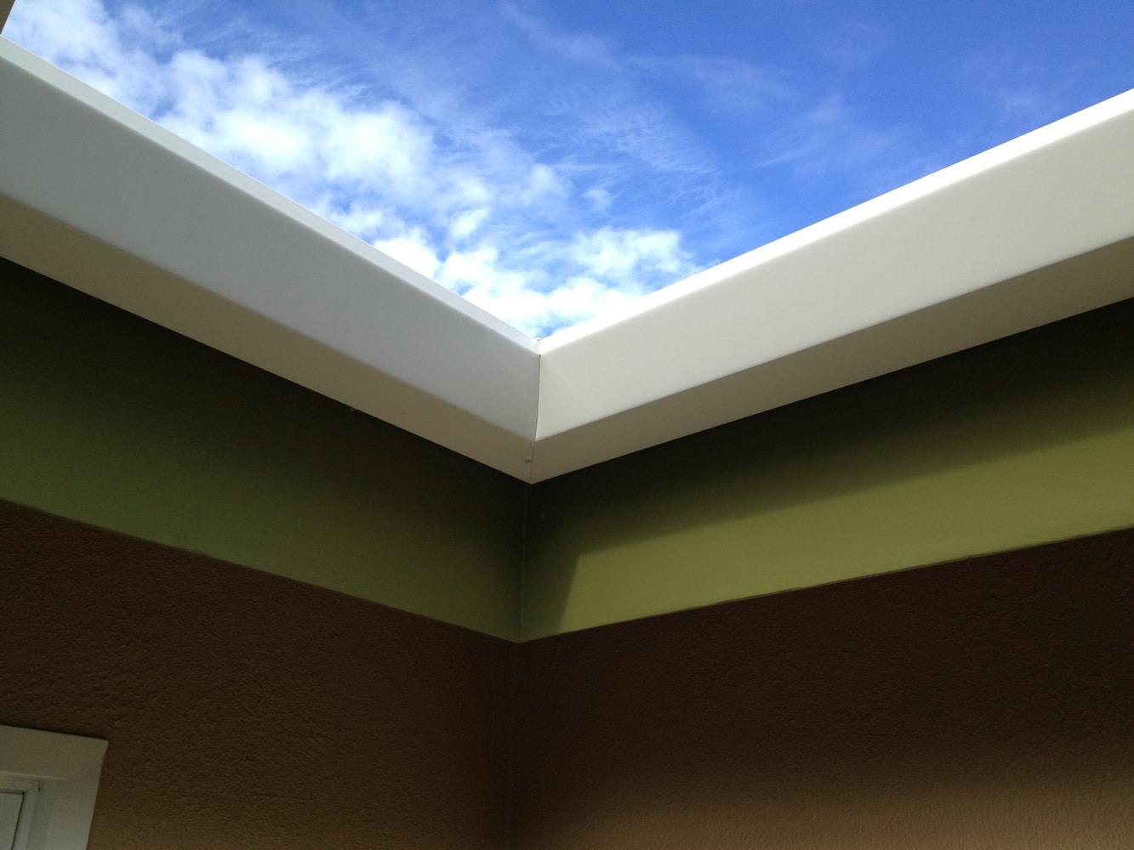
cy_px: 425
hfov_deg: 52.6
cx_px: 567
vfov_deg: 40.7
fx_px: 1147
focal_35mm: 35
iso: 50
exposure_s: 1/642
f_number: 2.4
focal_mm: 4.28
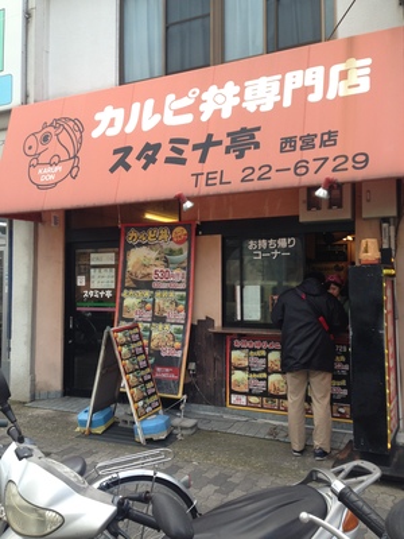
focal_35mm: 33
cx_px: 202
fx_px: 514
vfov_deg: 55.4
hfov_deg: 42.9
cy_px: 270
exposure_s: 1/218
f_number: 2.4
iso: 50
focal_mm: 4.12
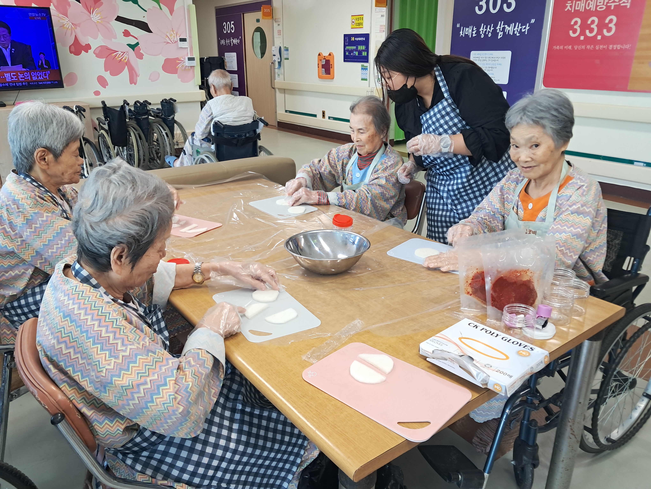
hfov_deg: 65.3
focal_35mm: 27
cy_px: 244
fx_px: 508
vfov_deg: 51.4
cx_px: 326
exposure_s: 1/60
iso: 200
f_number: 1.8
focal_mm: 4
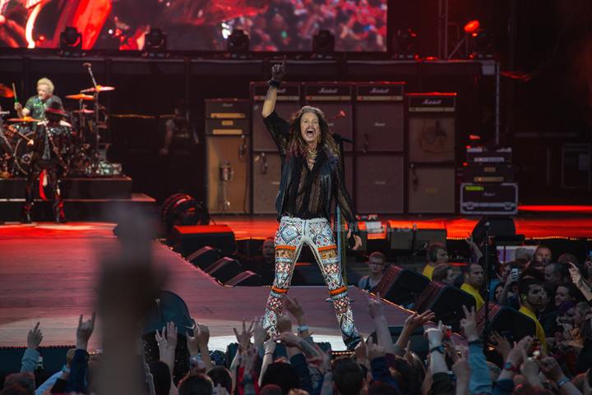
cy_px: 198
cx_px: 296
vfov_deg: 7.4
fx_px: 3044
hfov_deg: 11.1
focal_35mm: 185
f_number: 5.6
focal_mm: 185
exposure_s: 1/400
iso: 1250
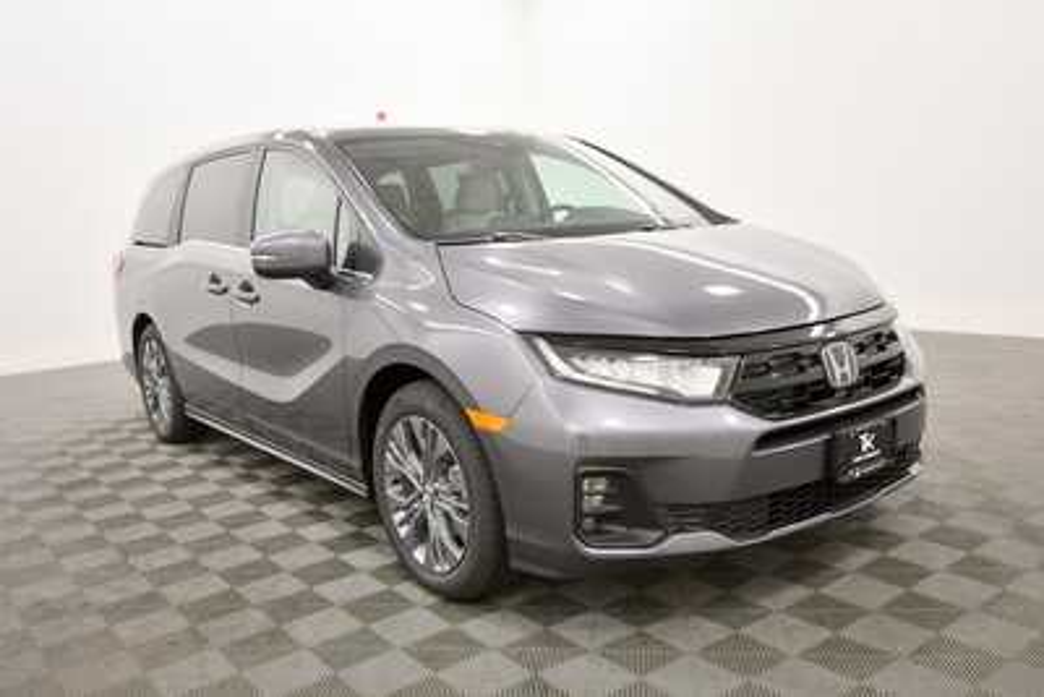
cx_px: 522
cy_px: 348
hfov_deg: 67.4
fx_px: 783
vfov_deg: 48.0
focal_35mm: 27
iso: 1400
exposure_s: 1/125
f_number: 5.3
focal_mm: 18
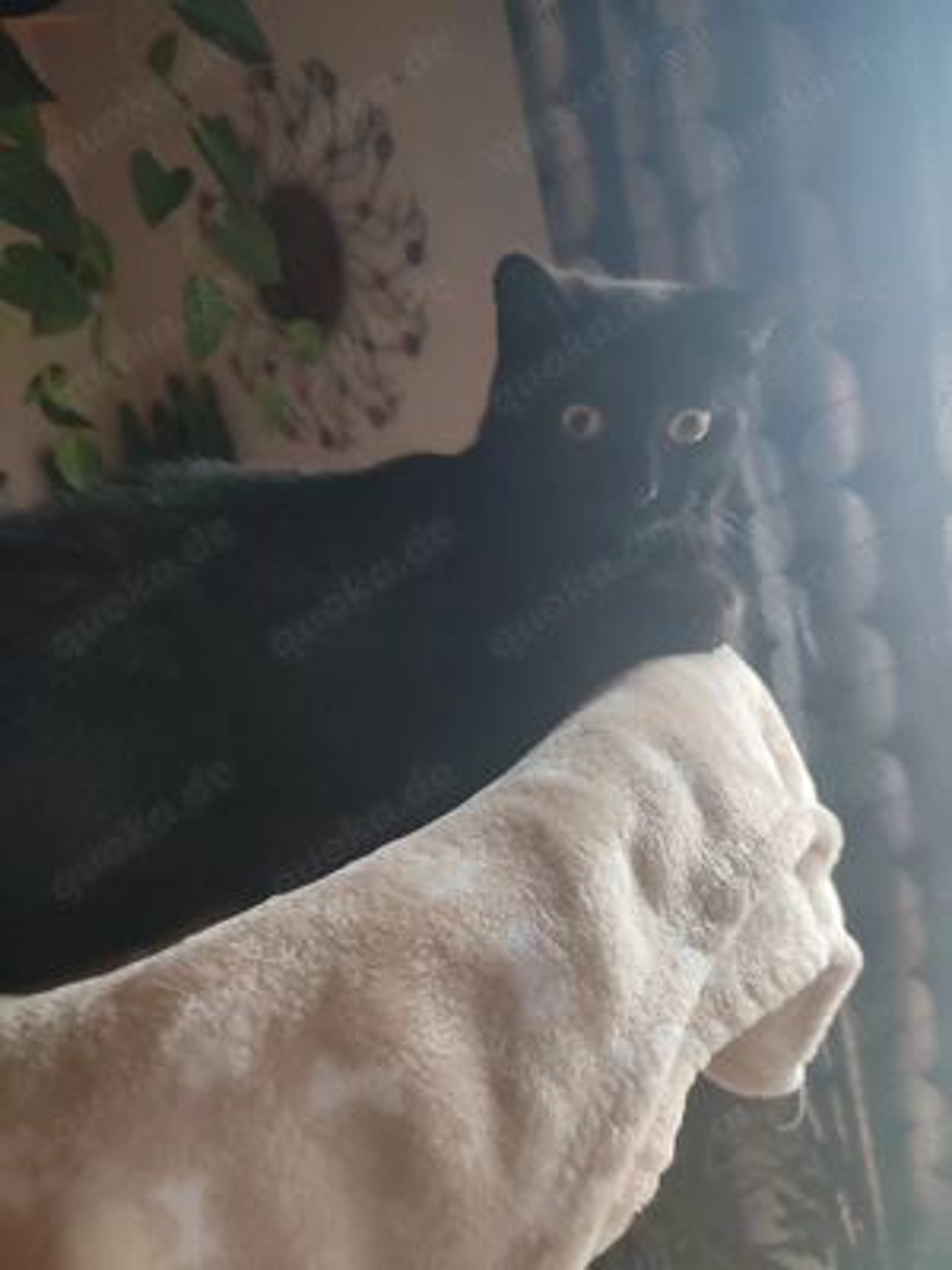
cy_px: 635
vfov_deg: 69.4
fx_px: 917
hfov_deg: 54.9
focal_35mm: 25
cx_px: 476
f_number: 1.9
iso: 283
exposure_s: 1/20
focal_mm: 6.04
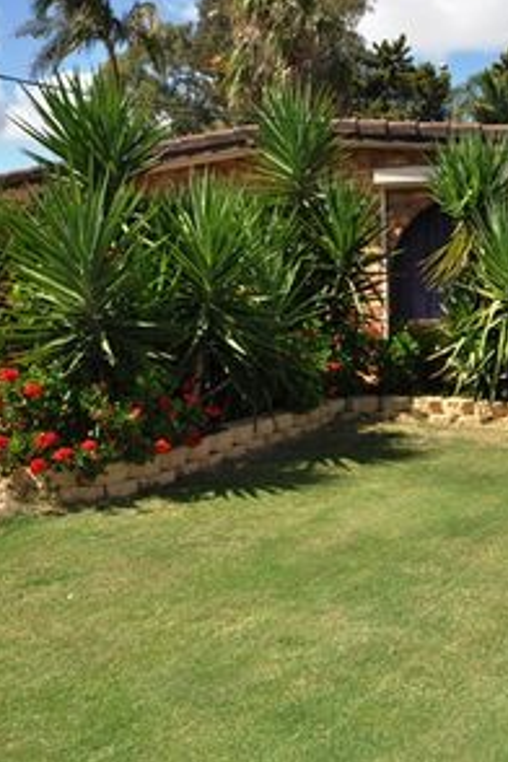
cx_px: 469
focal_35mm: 48
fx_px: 1016
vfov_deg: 41.1
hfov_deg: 27.0
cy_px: 362
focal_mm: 20
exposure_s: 1/200
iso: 200
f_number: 14
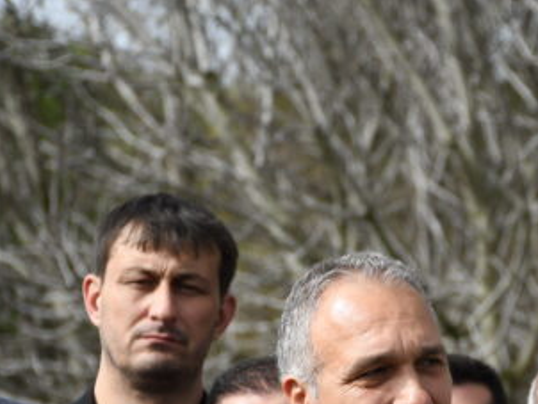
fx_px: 5008
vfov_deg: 4.6
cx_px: 508
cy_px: 415
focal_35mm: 322
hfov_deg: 6.1
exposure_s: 1/400
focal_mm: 90
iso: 160
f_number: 5.3
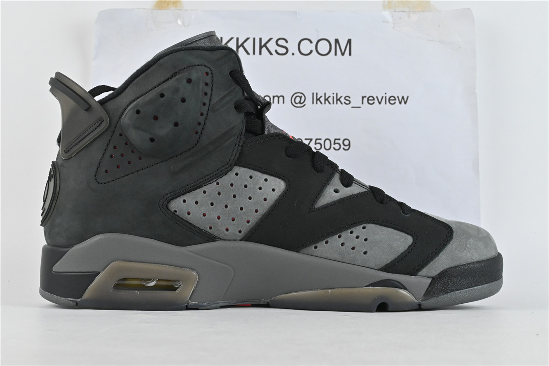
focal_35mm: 56
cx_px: 274
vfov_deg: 24.4
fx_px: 846
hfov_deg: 35.9
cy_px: 183
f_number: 11
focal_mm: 37
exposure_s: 1/80
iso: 1600
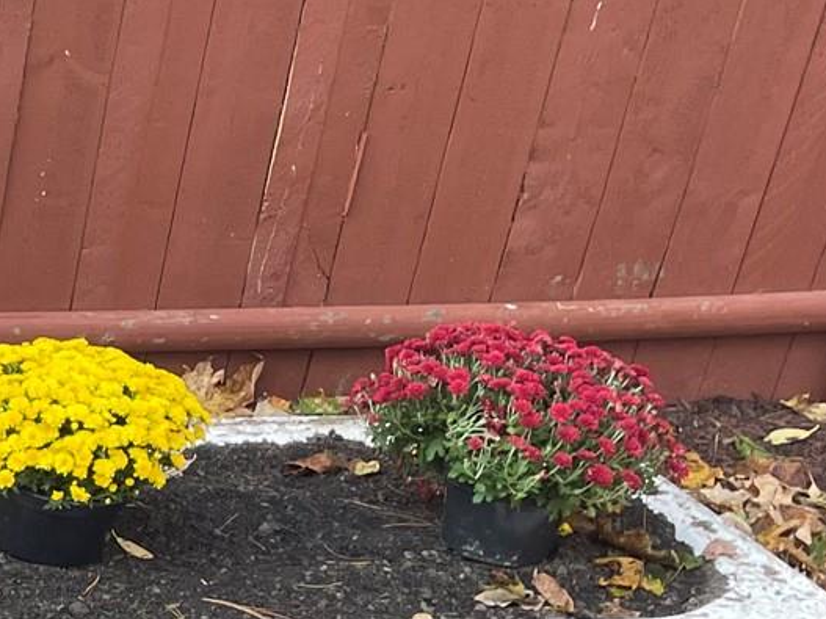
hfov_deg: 16.8
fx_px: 2409
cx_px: -555
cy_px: 700
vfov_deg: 14.3
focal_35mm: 101
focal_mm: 4.2
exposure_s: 1/121
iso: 64
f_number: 1.6
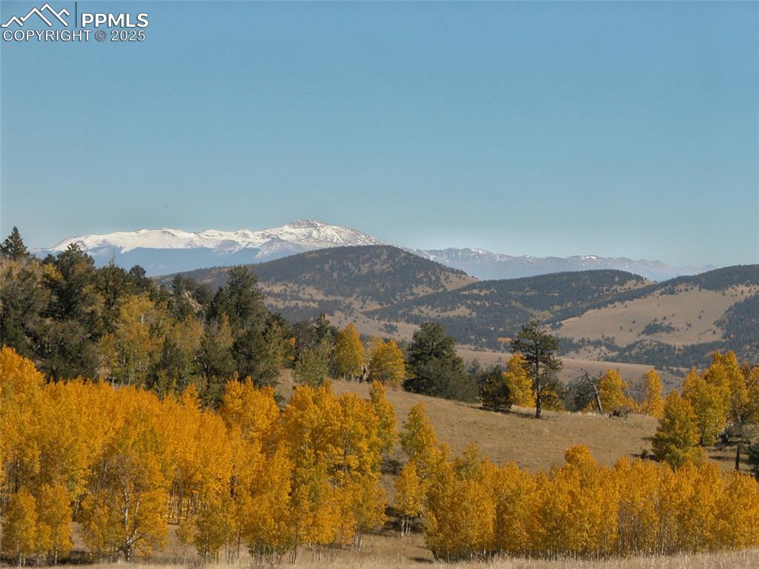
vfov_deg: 10.9
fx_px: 2981
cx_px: 380
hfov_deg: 14.5
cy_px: 284
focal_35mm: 136
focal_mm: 34.7
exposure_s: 1/412
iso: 100
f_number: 6.1
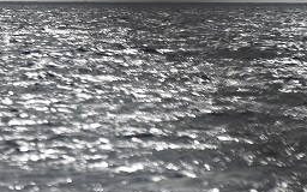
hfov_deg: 1.8
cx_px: -296
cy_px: -87
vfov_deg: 1.2
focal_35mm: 1139
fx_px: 9530
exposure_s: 1/1250
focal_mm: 220
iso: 100
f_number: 6.3
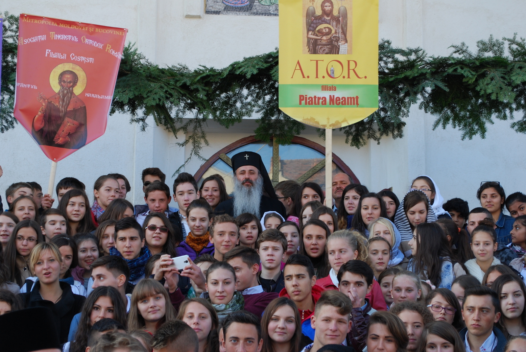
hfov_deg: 24.6
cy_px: 176
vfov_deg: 16.6
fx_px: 1207
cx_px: 263
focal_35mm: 82
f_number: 8
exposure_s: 1/80
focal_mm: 55
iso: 200
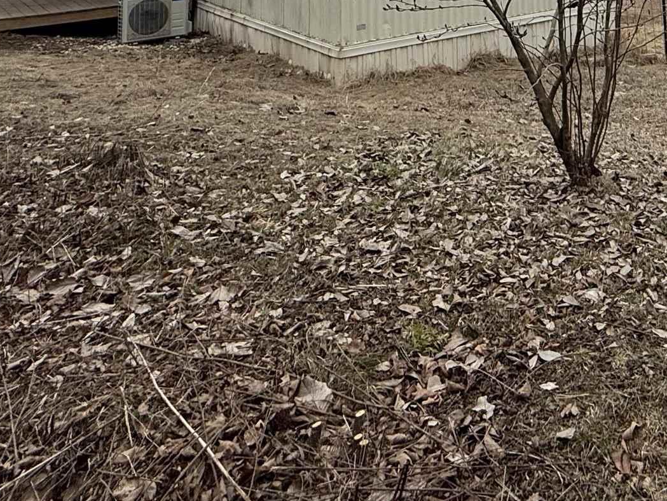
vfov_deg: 28.0
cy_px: -175
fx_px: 790
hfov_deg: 40.9
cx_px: 642
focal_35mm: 41
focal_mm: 2.22
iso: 50
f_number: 2.2
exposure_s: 1/554
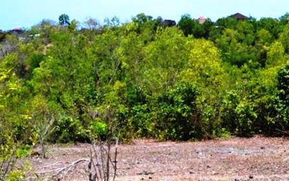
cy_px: 130
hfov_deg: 48.9
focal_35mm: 40
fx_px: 315
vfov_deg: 31.6
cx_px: 176
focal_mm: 18
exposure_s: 1/200
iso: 100
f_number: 7.1
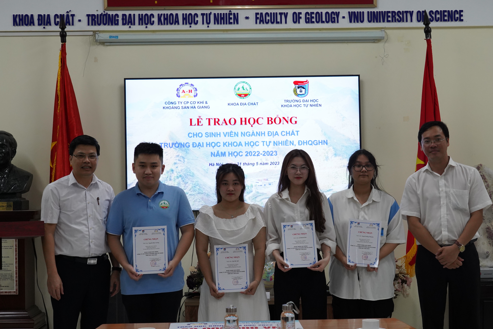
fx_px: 890
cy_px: 167
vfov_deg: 20.9
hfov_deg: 31.0
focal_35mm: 65
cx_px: 246
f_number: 9
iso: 3200
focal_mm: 64
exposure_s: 1/125
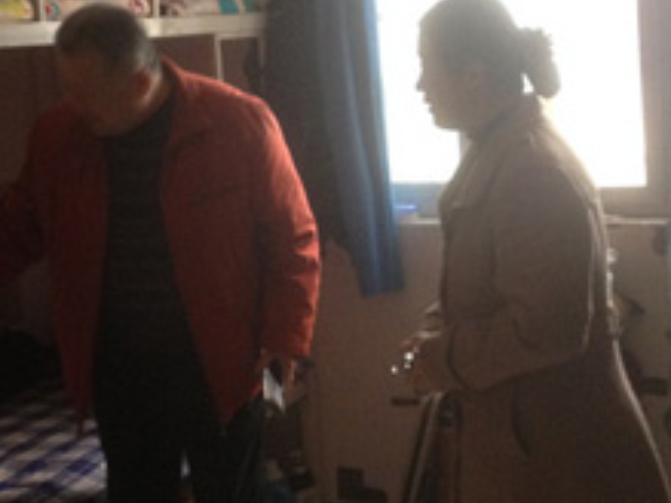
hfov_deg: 24.4
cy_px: 179
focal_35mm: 80
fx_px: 1550
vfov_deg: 18.4
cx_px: 288
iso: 160
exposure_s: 1/20
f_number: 2.4
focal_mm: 4.28
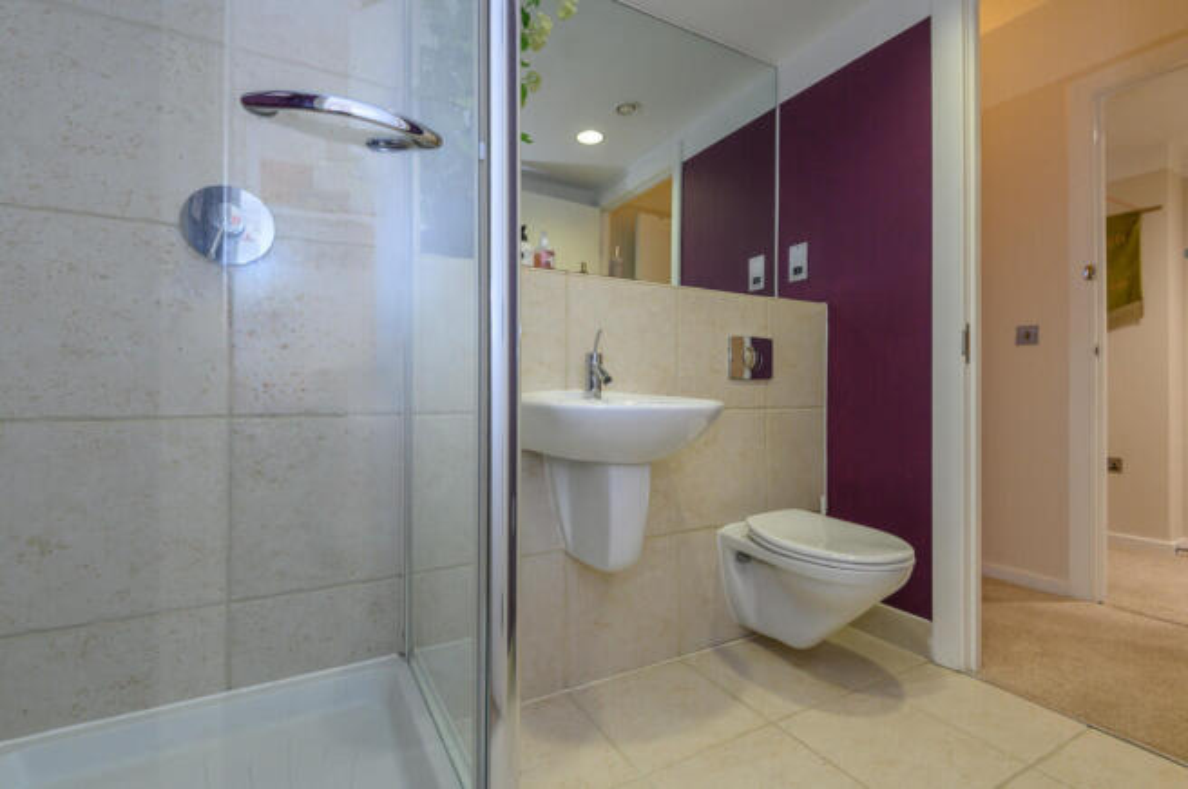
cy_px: 394
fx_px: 527
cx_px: 594
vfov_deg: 73.6
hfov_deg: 96.8
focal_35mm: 16
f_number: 8
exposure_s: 1/15
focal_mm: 16
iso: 800
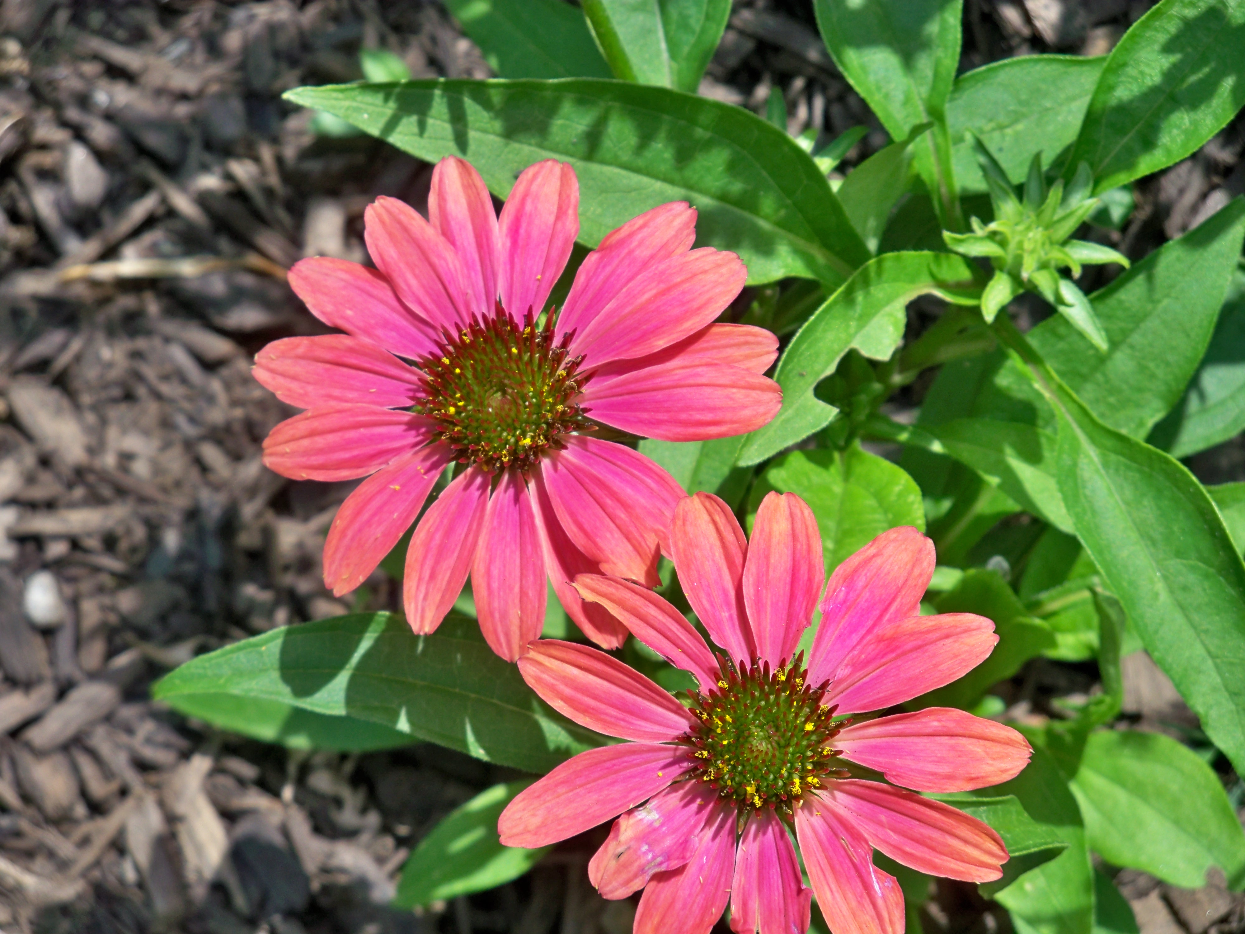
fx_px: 5251
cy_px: 467
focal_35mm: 146
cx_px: 622
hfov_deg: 13.5
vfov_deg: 10.2
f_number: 4.3
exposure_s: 1/400
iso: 64
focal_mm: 25.8
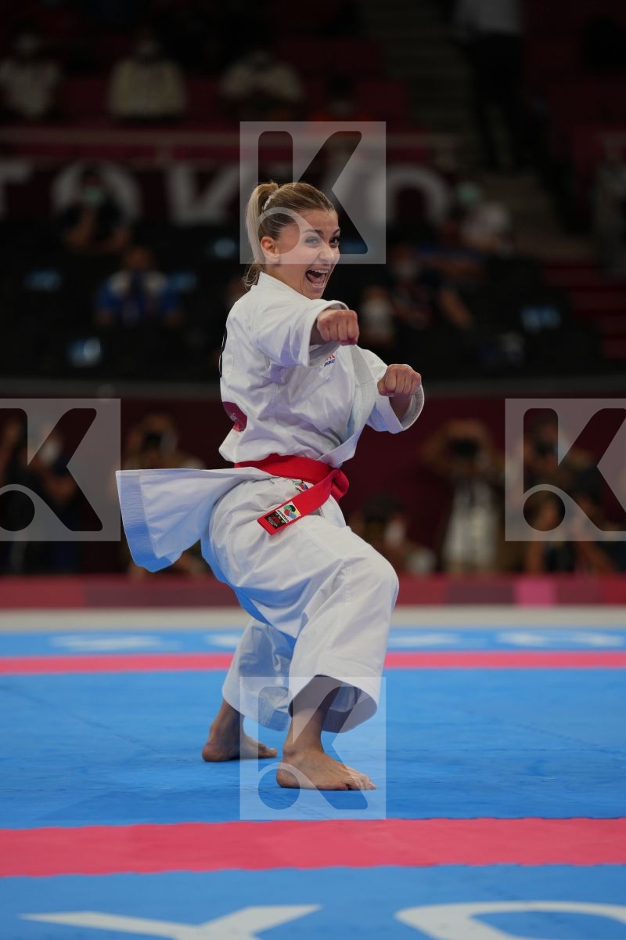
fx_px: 5216
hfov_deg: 6.9
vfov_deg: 10.3
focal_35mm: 200
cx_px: 313
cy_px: 470
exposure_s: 1/1000
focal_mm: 200
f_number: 2.8
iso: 400
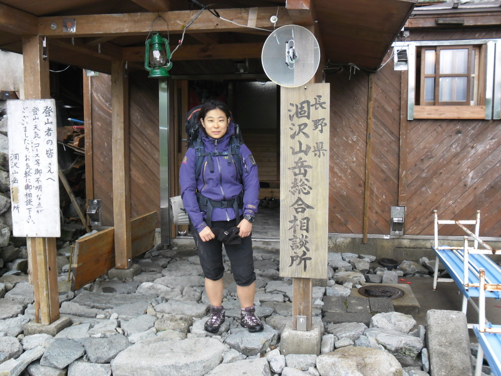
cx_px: 250
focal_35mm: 37
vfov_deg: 38.7
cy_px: 188
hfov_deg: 50.1
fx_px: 536
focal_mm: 6.6
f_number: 4
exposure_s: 1/69
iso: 100
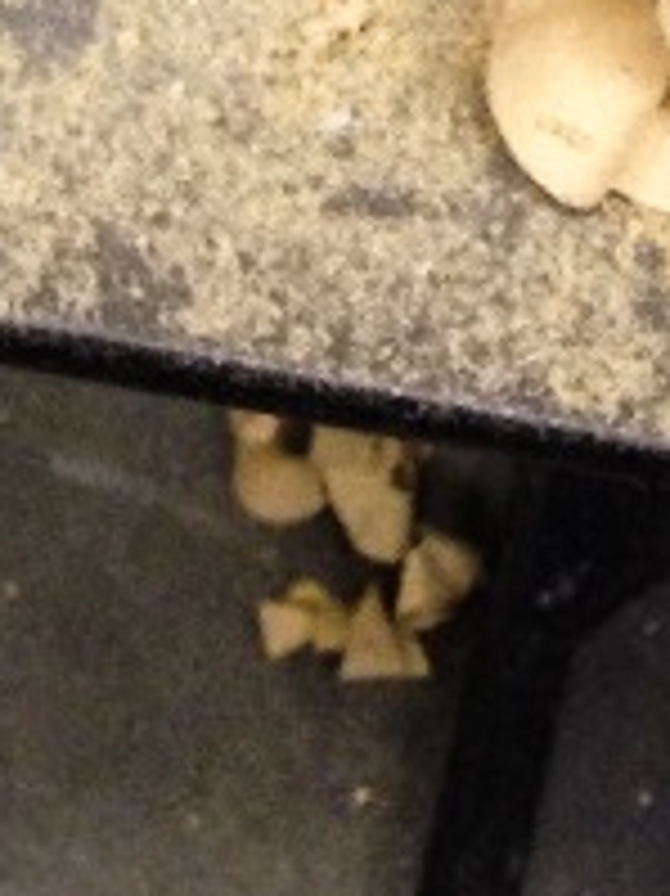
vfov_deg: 9.5
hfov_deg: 8.1
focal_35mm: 179
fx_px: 4624
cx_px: 985
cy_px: -1432
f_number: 2.4
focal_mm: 4.12
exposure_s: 1/20
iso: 160
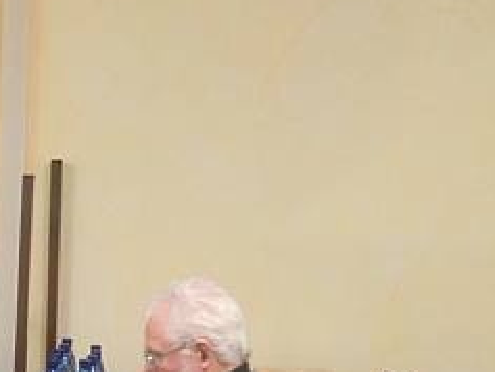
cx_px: -332
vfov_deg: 10.6
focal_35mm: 135
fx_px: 1931
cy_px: 560
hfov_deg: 13.4
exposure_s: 1/15
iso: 400
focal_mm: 7.1
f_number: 3.8
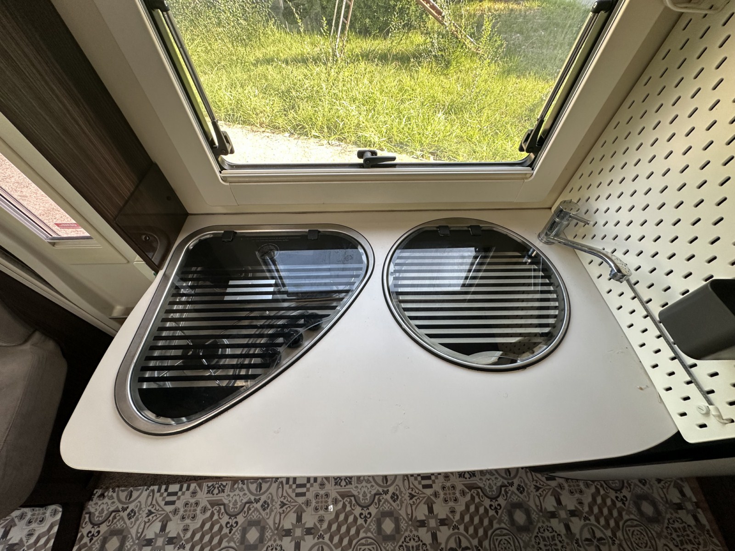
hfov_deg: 102.1
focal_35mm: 14
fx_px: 297
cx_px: 368
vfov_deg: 85.7
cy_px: 276
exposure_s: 1/99
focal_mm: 2.22
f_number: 2.2
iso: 125
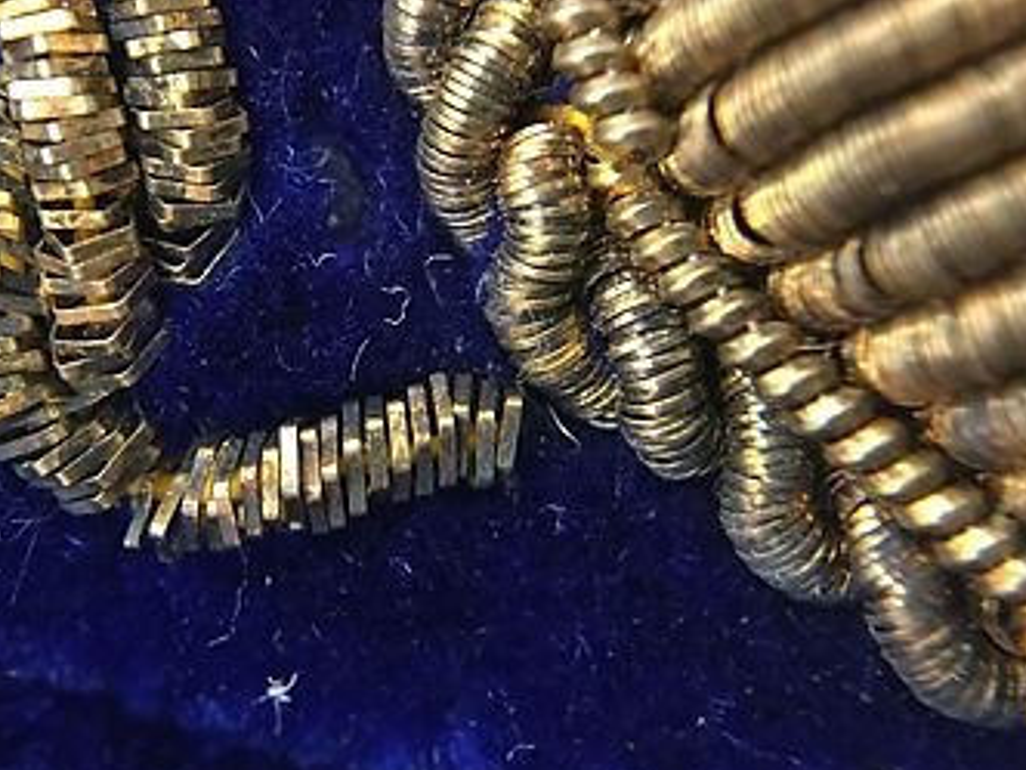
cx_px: 300
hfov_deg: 33.9
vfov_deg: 26.1
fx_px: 1660
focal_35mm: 56
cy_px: 346
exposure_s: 1/17
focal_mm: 3.3
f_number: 2.4
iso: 200
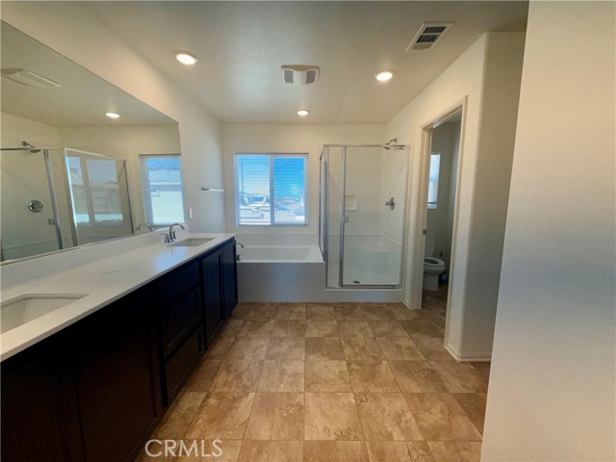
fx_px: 249
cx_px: 308
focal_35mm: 14
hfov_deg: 102.1
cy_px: 231
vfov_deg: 85.7
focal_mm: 2.22
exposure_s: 1/239
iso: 64
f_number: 2.2
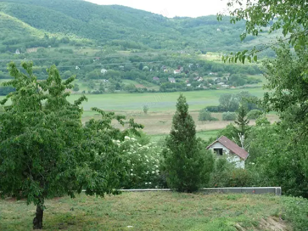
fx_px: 703
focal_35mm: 79
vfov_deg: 18.7
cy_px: 116
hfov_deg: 24.7
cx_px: 154
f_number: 4
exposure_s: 1/200
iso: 100
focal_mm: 16.7
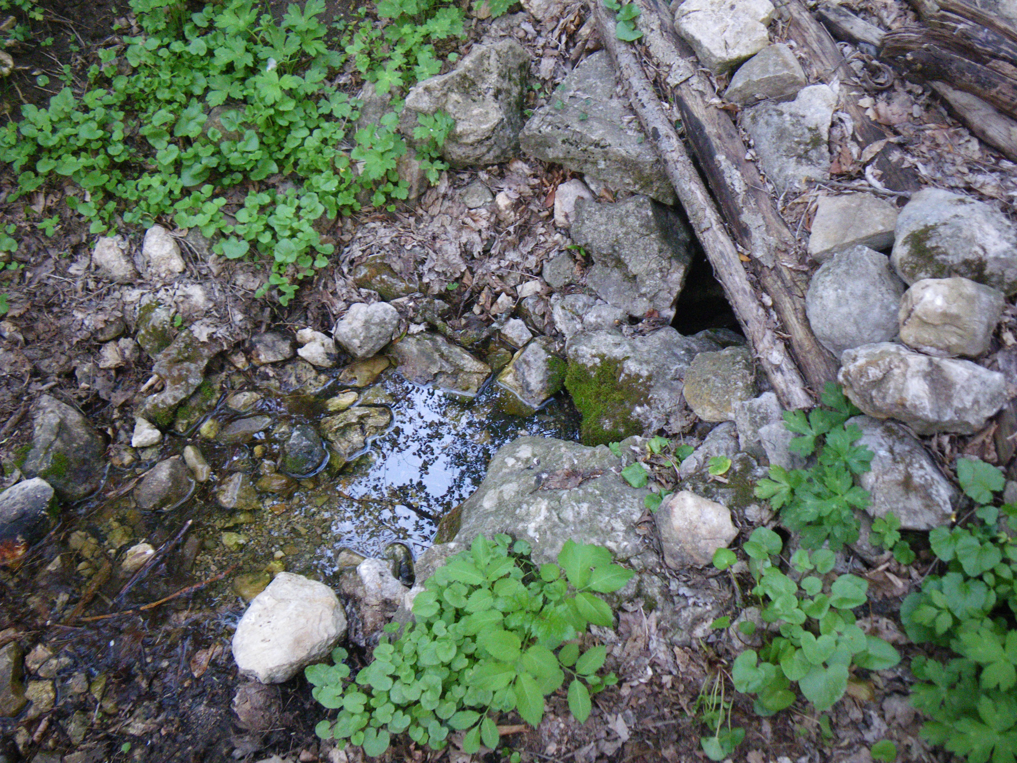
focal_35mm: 28
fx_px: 823
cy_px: 382
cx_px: 508
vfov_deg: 49.7
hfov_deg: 63.4
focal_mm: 5
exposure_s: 1/50
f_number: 3.5
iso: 400
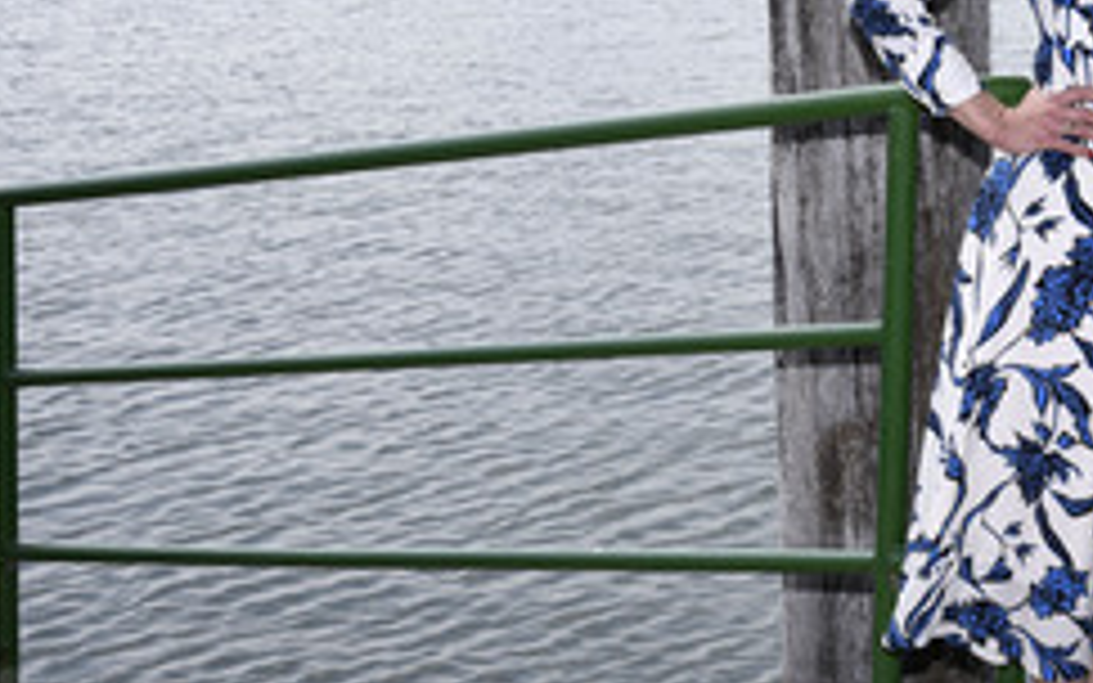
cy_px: 189
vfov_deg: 15.0
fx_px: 2592
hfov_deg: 23.2
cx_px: 987
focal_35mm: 87
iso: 250
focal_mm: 46
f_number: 14
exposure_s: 1/160
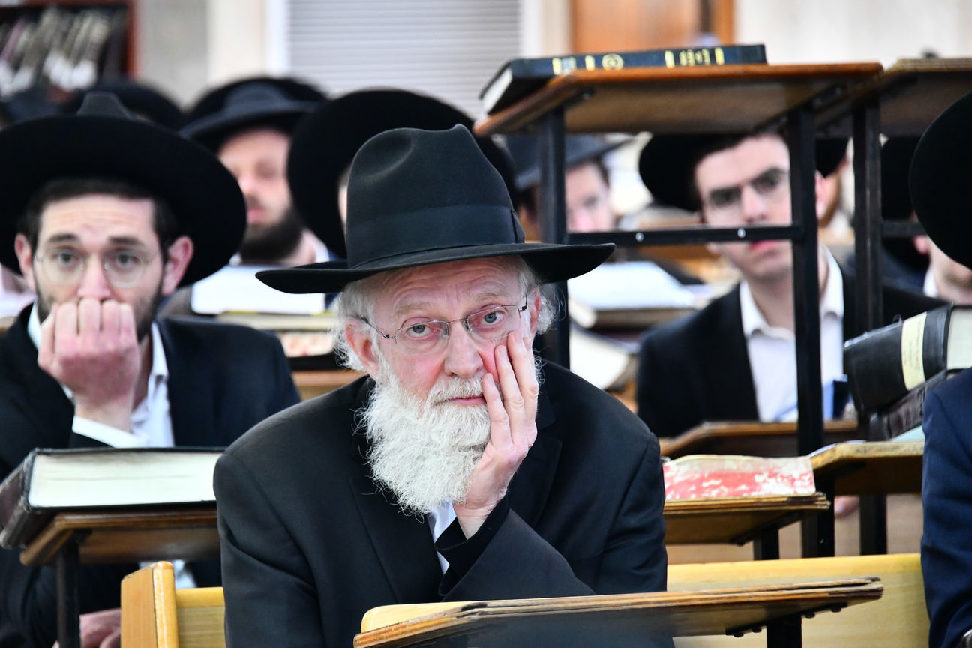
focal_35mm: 216
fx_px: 5832
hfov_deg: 9.5
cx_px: 460
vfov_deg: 6.4
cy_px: 342
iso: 4000
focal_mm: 200
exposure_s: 1/250
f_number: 5.6
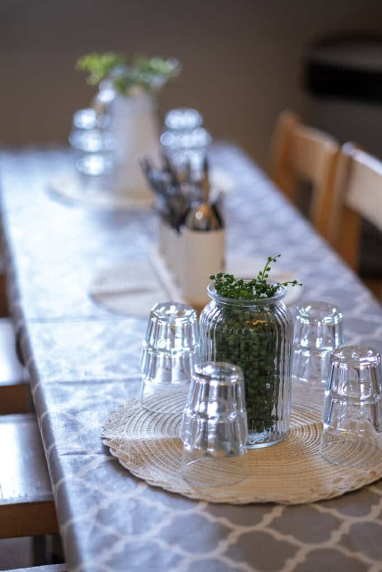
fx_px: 1336
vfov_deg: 24.2
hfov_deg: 16.3
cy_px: 286
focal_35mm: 84
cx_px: 191
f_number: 1.2
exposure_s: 1/80
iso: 320
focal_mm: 56
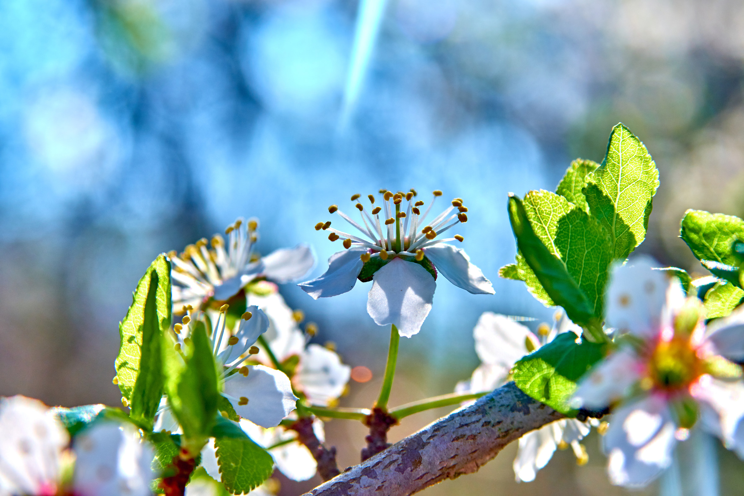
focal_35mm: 42
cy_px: 248
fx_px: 868
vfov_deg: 31.9
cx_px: 372
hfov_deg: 46.4
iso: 200
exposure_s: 1/250
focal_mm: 28
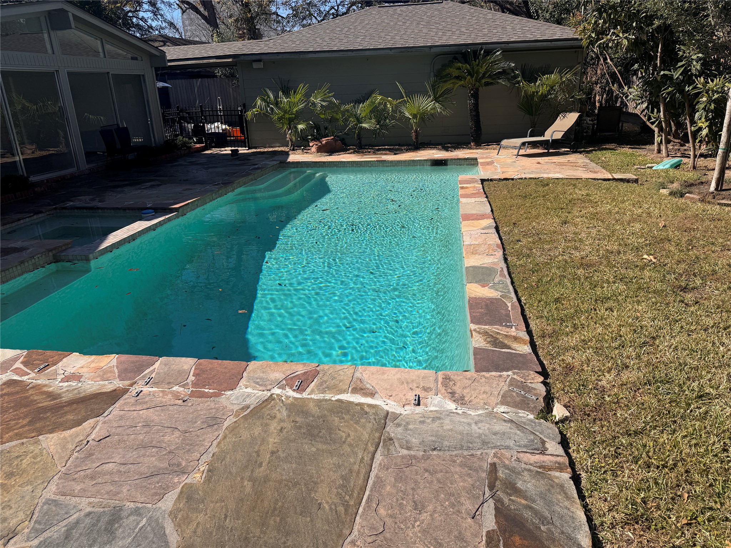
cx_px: 366
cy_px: 274
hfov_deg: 71.6
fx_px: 507
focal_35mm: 24
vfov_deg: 56.8
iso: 80
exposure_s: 1/5348
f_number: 1.78
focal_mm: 6.76
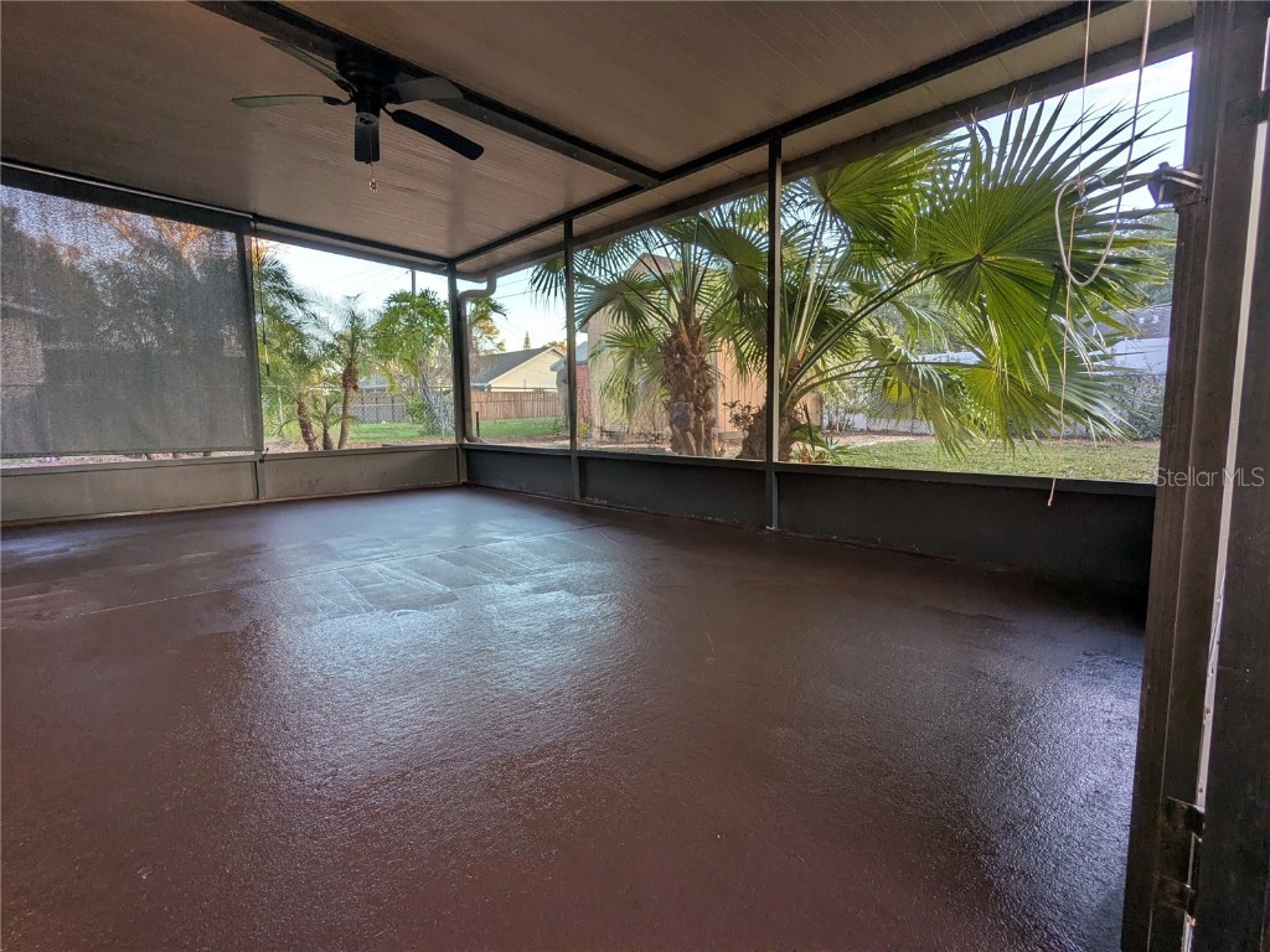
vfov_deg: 78.1
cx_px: 635
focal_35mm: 16
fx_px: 587
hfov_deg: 94.5
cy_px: 476
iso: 64
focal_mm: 2.35
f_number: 2.2
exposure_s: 1/60
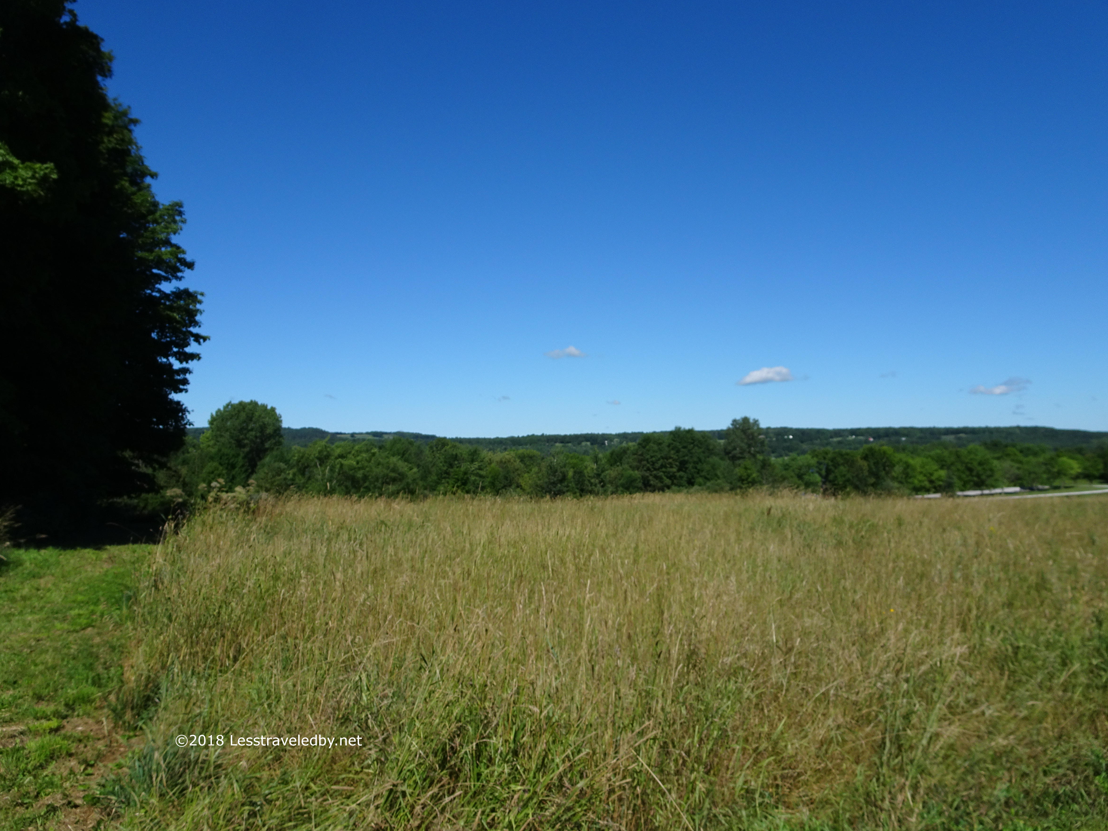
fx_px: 800
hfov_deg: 69.4
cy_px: 411
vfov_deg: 54.9
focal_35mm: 25
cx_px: 575
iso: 80
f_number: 3.5
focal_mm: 4.1
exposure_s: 1/1250
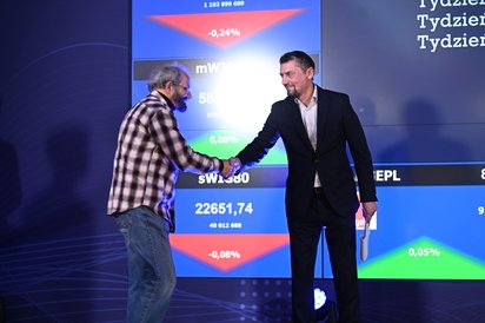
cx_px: 242
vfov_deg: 17.0
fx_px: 1077
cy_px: 162
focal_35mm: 80
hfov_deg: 25.4
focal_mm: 80
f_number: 4
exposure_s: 1/125
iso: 2500
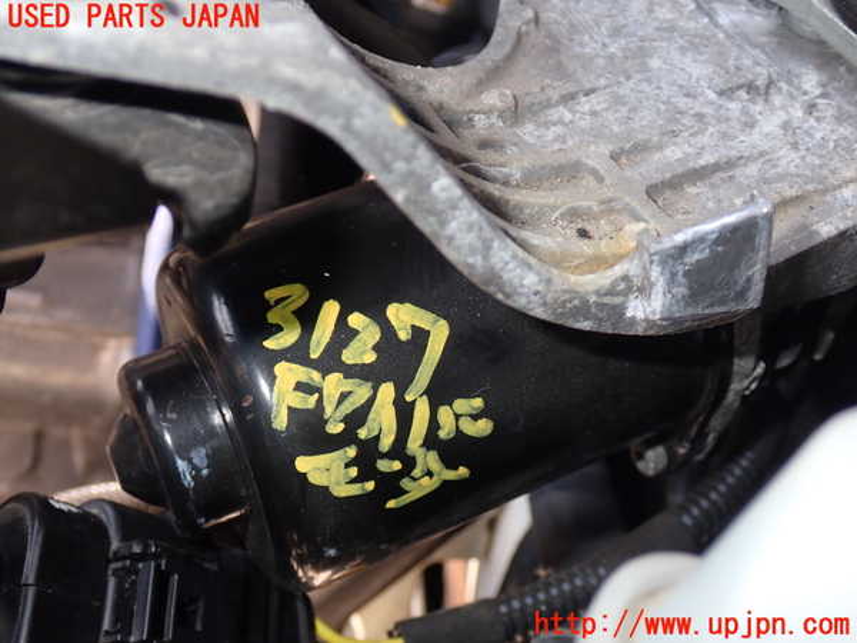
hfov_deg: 42.9
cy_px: 322
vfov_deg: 32.9
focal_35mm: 44
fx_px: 1089
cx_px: 428
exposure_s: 1/40
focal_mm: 7.84
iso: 200
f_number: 9
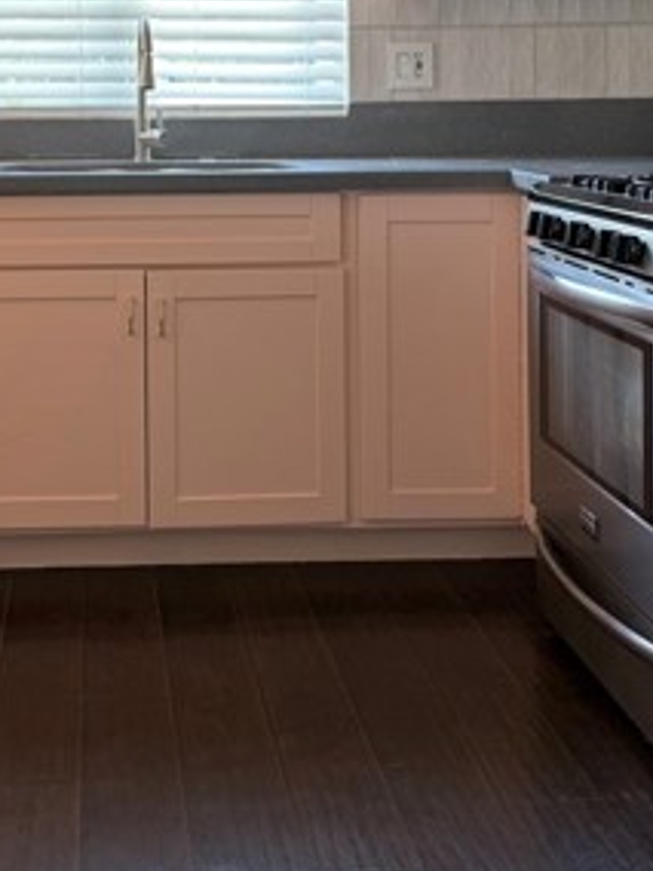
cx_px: 162
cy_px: 147
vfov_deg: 34.2
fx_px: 1358
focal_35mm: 54
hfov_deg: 26.7
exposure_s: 1/60
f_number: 1.78
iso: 125
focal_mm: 6.76
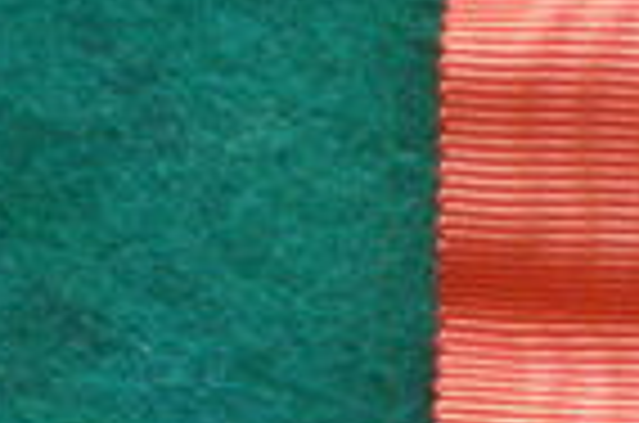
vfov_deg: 9.6
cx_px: 729
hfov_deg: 14.9
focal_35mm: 134
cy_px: 796
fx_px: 2373
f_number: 3.1
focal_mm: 6.3
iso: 400
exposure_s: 1/25
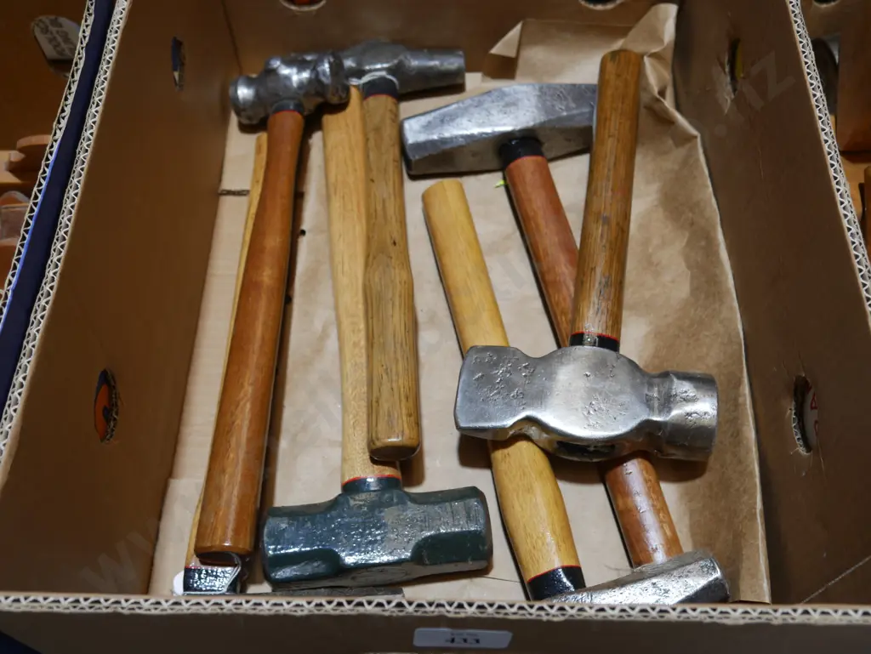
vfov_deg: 37.8
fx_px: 957
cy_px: 327
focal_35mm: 38
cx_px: 436
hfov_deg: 49.0
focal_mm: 19
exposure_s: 1/60
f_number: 4.1
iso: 200
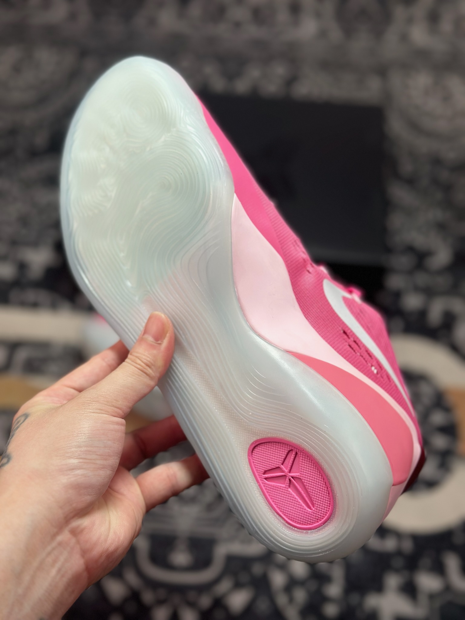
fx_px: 860
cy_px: 310
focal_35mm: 48
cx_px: 232
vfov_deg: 39.7
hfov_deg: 30.3
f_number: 1.78
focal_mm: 6.86
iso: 80
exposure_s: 1/1227
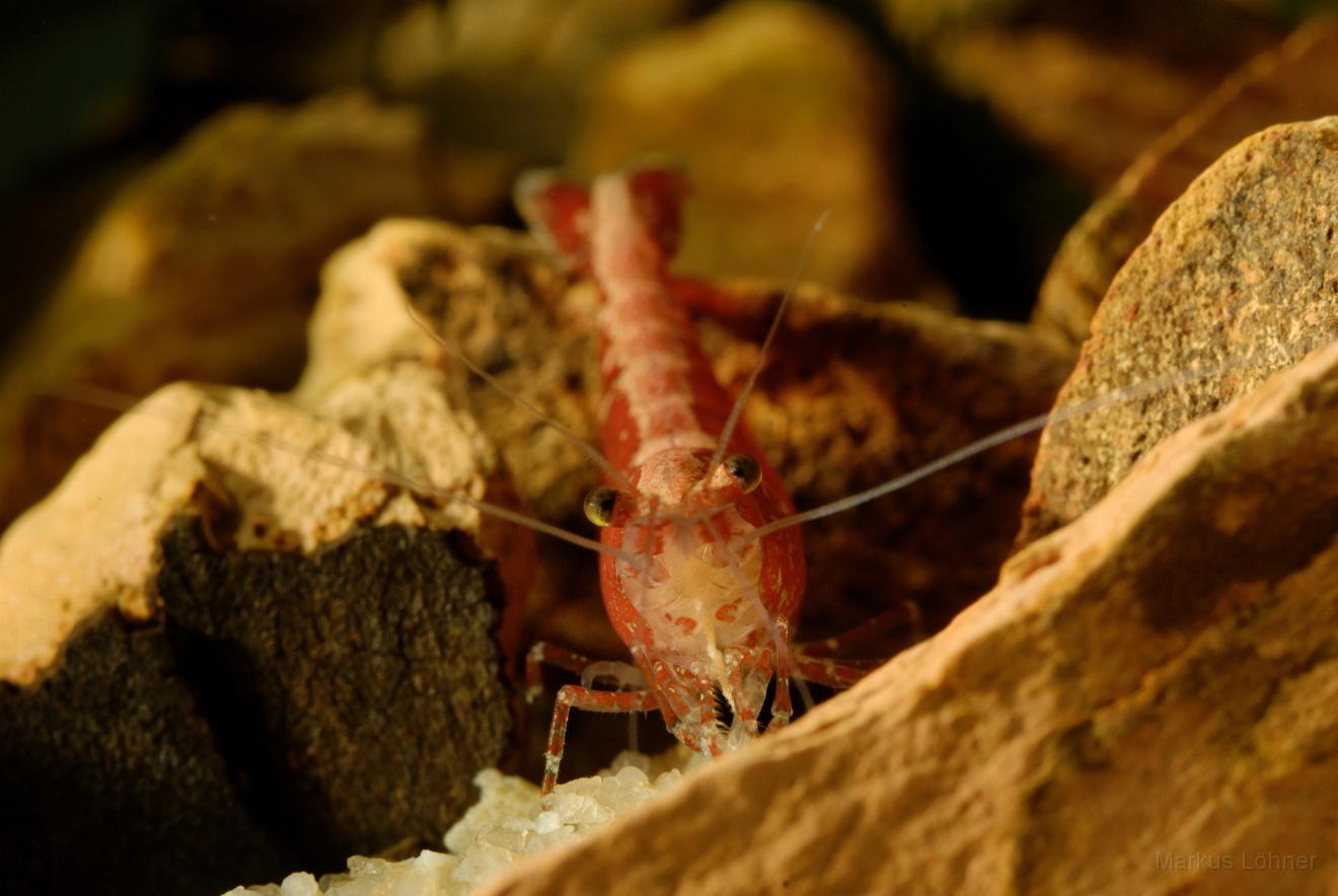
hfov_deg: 13.7
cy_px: 448
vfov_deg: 9.2
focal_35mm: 150
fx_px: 5582
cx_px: 669
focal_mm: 100
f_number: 32
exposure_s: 1/125
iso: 100
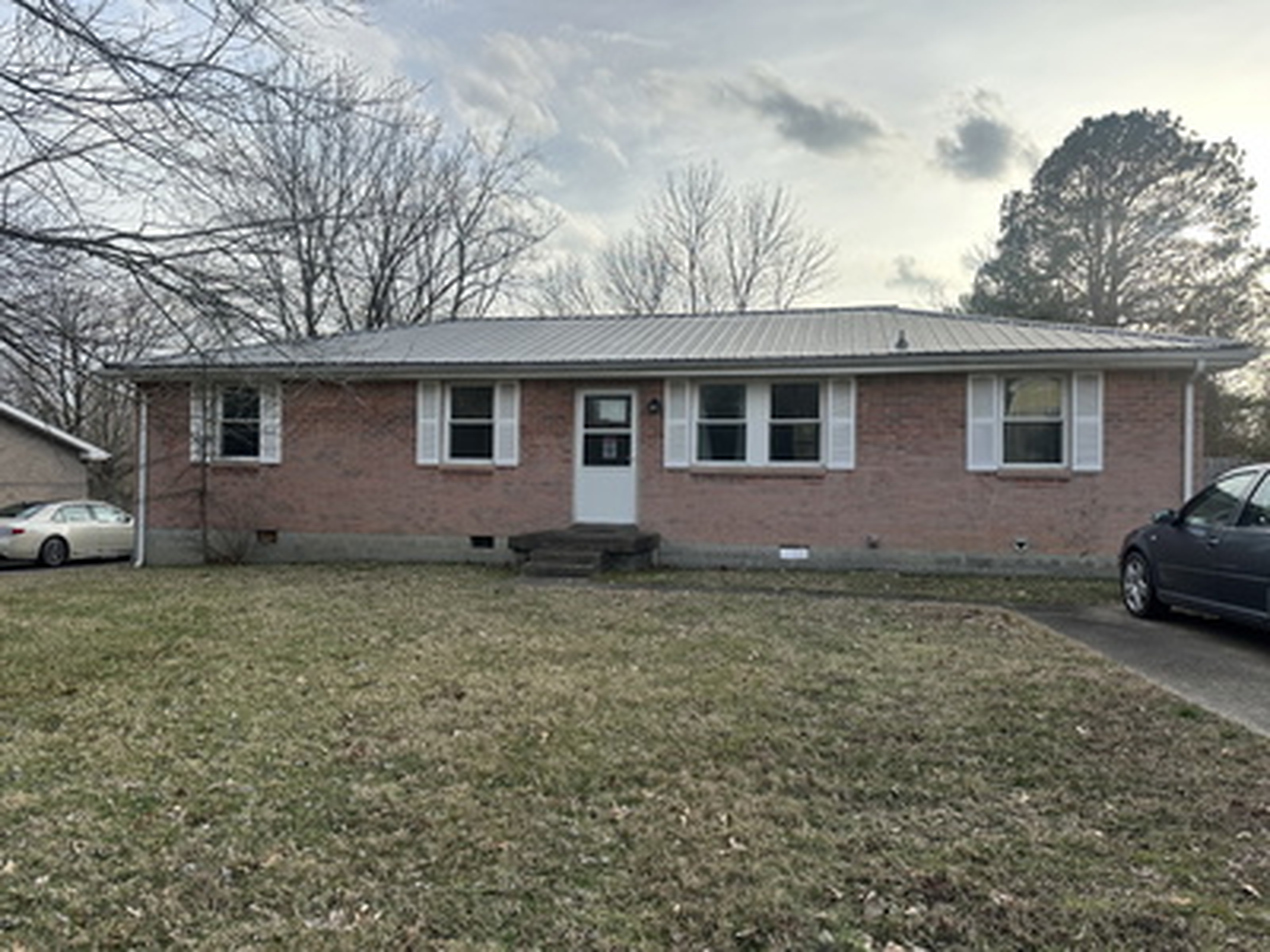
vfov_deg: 56.8
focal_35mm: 24
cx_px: 635
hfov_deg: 71.6
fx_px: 881
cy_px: 476
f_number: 1.78
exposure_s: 1/2882
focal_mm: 6.86
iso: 80
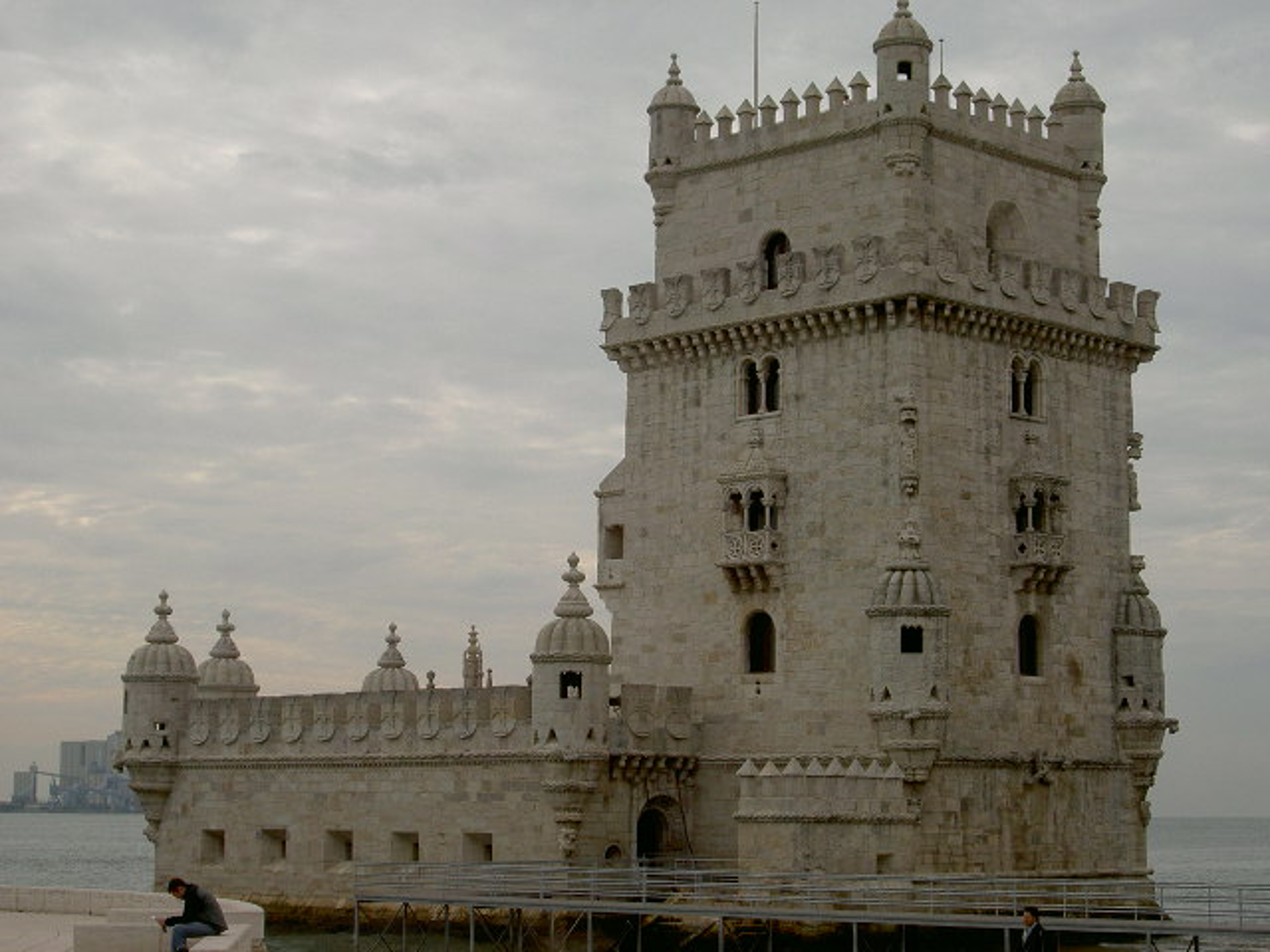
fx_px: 2531
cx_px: 635
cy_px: 476
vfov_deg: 21.3
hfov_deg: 28.2
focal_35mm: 69
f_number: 6.1
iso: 100
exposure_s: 1/417
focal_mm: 14.2
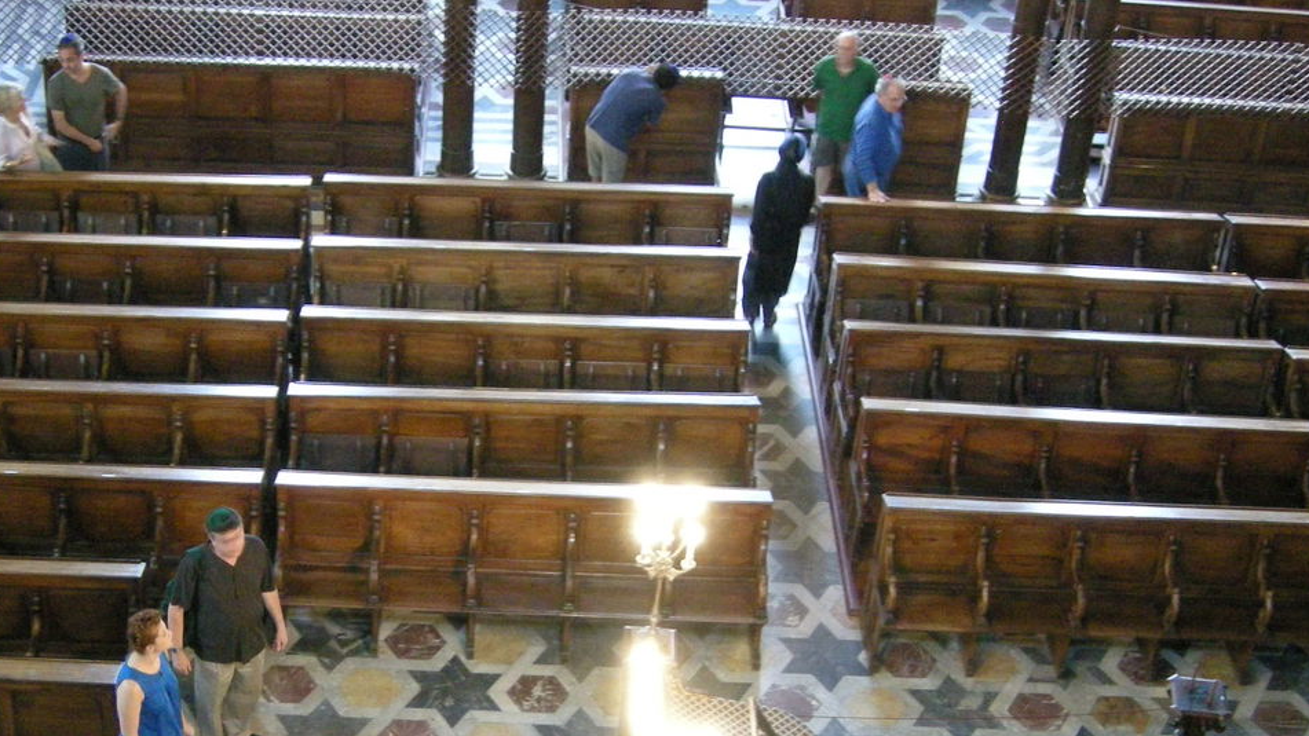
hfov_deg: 31.8
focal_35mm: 66
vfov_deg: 18.1
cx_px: 531
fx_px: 2291
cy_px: 605
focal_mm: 7.5
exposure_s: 1/8
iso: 449
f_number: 2.7
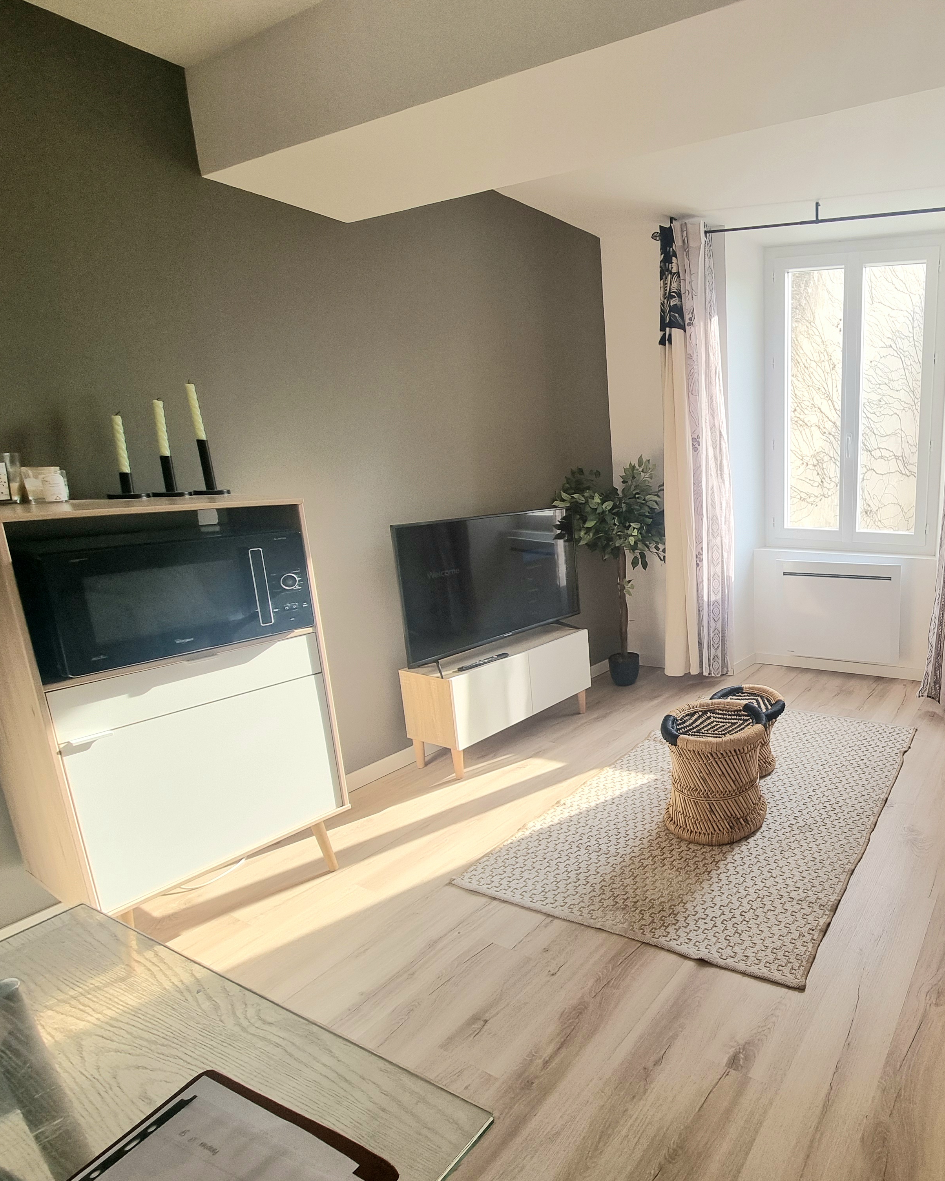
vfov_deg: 89.6
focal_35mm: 17
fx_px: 594
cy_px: 589
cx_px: 781
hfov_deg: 68.2
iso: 50
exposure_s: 1/115
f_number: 2.2
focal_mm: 2.2
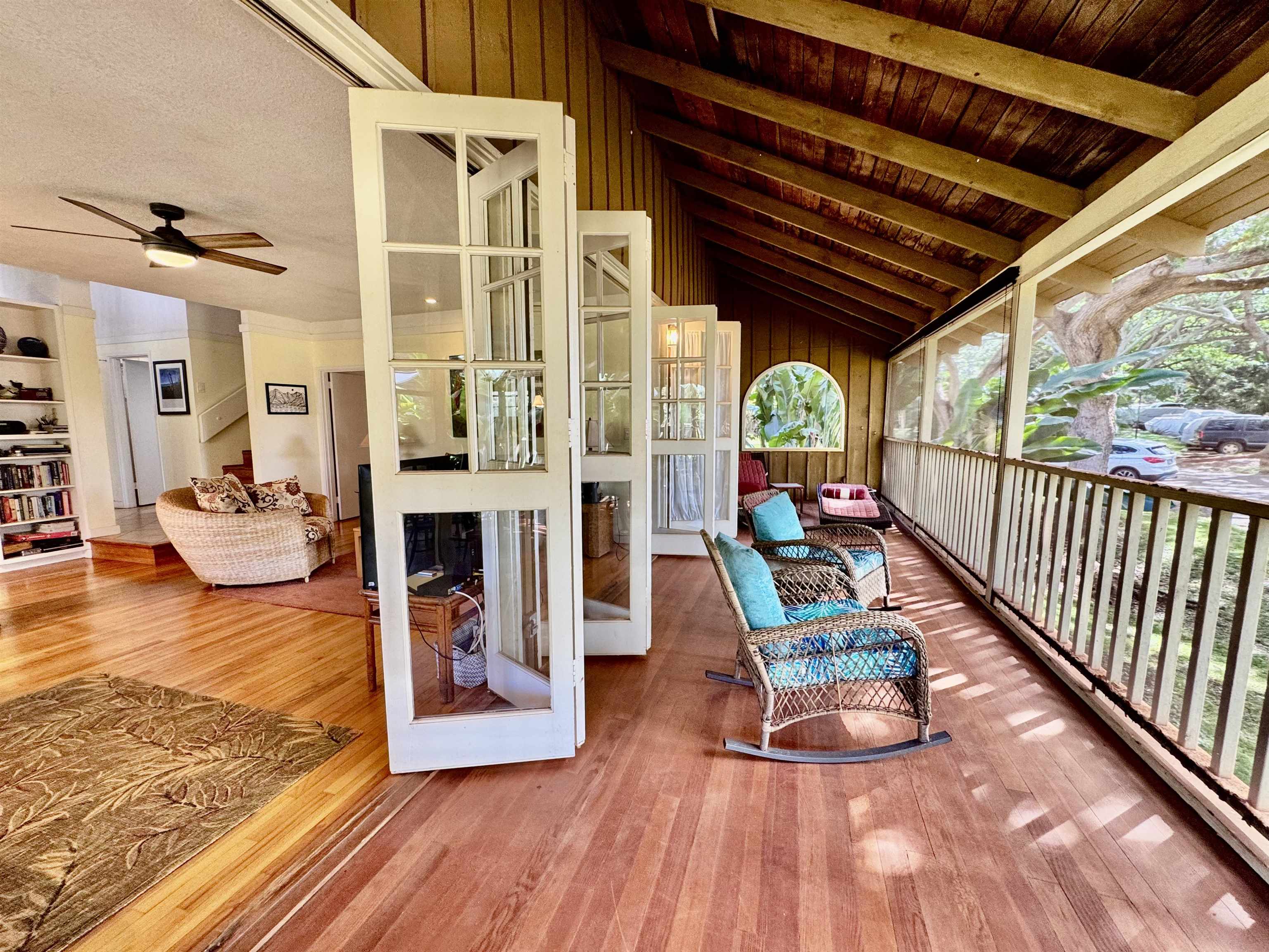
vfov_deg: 85.7
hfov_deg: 102.1
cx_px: 634
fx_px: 513
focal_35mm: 14
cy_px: 476
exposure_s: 1/60
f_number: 2.2
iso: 160
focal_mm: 2.22
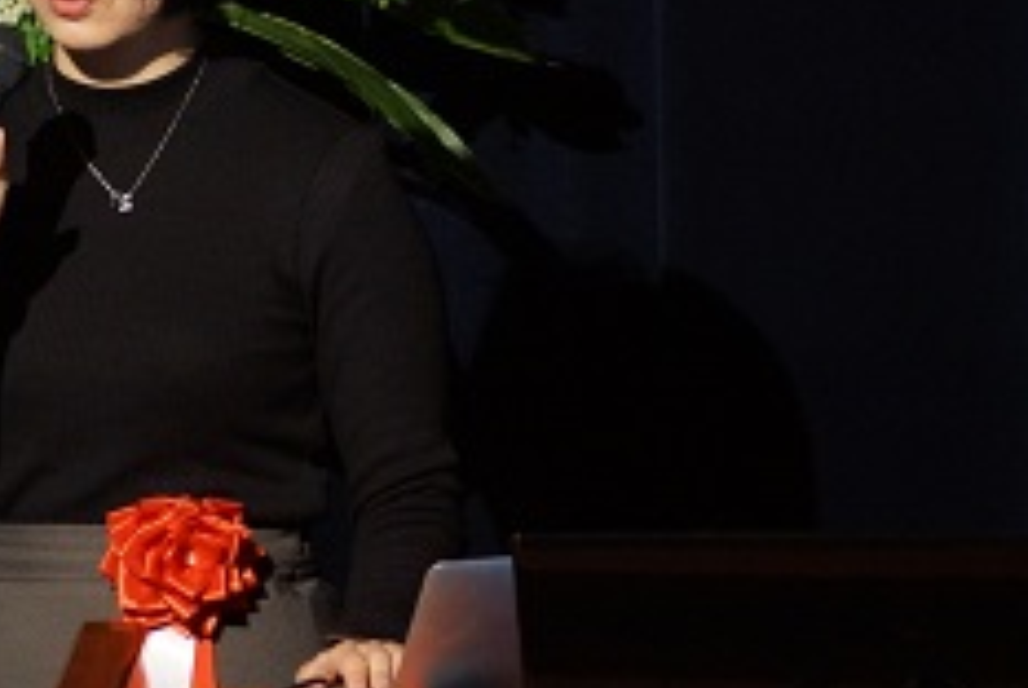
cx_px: 44
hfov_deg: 3.2
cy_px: 121
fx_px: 18670
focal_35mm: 653
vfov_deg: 2.1
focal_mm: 200
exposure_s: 1/25
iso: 1600
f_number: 5.6
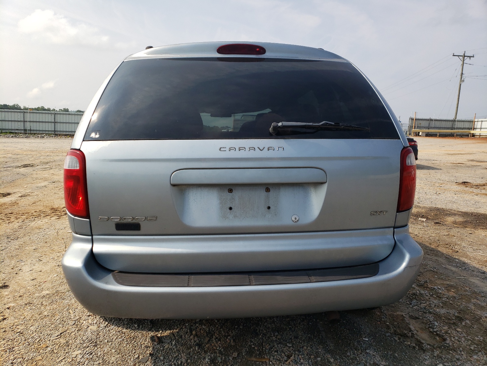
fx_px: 366
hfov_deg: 67.3
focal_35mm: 26
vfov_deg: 53.1
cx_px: 244
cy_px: 183
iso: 50
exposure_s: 1/3333
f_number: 1.5
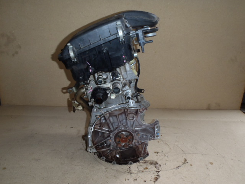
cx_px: 122
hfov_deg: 63.4
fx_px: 198
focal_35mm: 28
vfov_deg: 49.7
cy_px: 92
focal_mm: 5
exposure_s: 1/30
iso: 100
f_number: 3.9
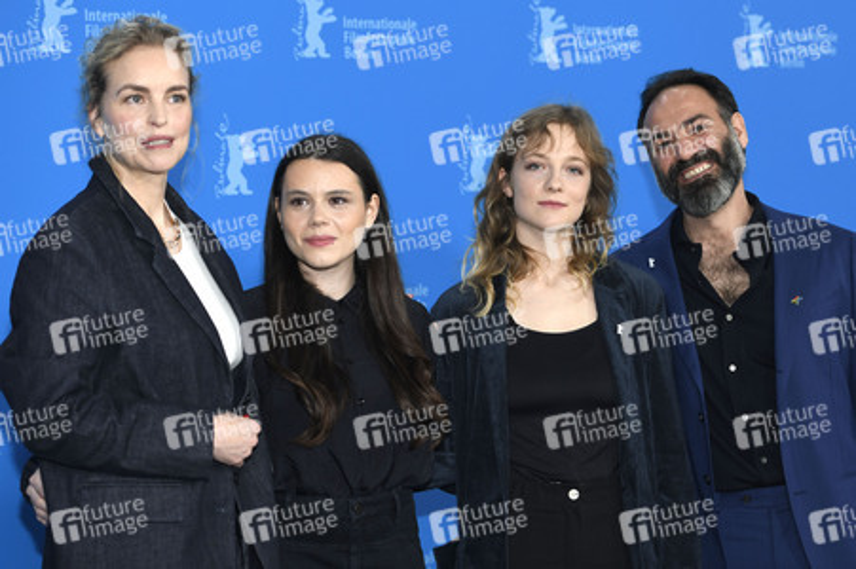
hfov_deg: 27.0
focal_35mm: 75
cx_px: 428
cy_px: 284
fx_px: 1782
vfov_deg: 18.2
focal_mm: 75
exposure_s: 1/400
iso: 640
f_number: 4
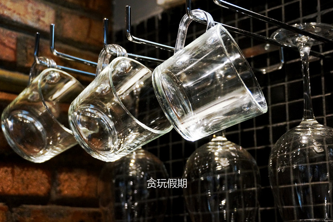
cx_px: 167
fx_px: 675
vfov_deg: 18.7
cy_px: 111
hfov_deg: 27.7
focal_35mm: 73
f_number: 5
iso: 3200
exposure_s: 1/160
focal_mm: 48
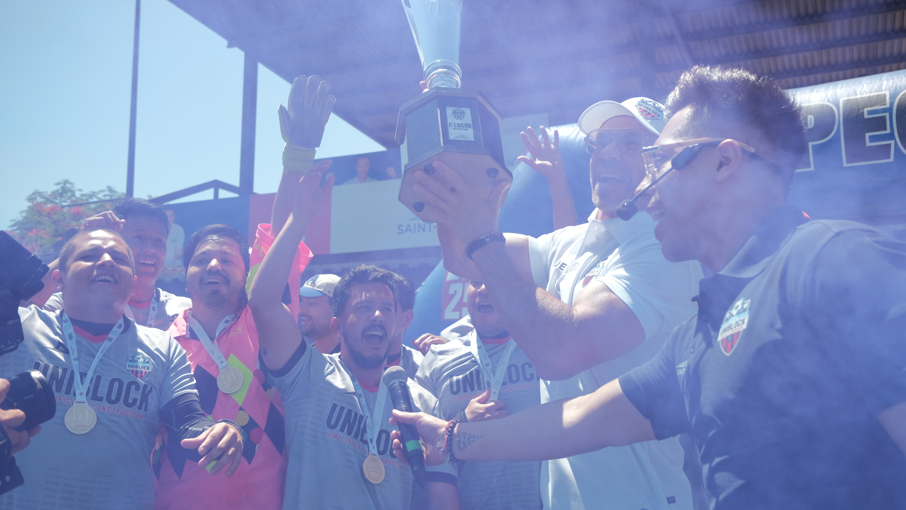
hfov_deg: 56.6
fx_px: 841
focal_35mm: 35
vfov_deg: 33.7
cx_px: 451
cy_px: 242
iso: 640
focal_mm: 22.3
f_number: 4
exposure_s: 1/800
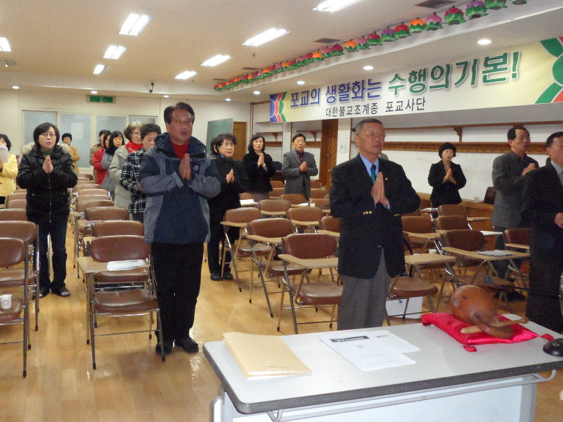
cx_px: 252
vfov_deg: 42.9
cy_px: 195
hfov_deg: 55.2
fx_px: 537
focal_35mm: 33
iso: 480
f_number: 3.5
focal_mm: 4.9
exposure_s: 1/45
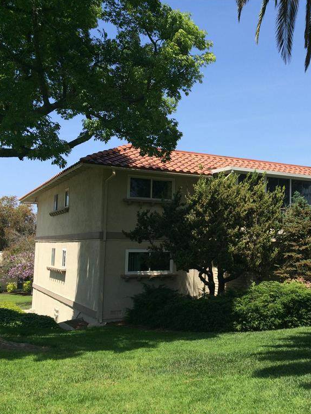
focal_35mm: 39
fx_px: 467
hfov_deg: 35.8
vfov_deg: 47.9
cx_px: 243
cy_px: 207
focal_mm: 4.15
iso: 32
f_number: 2.2
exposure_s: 1/1580
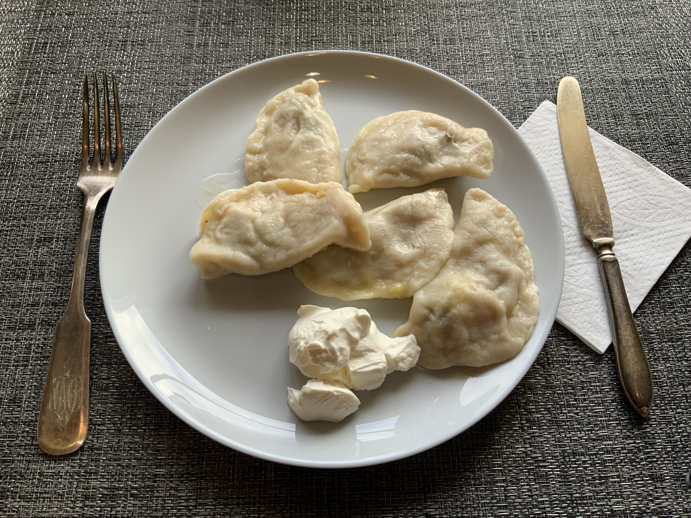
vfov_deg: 48.2
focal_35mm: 29
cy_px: 259
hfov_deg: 61.7
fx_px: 579
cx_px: 346
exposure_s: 1/100
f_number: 1.8
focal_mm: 3
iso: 64
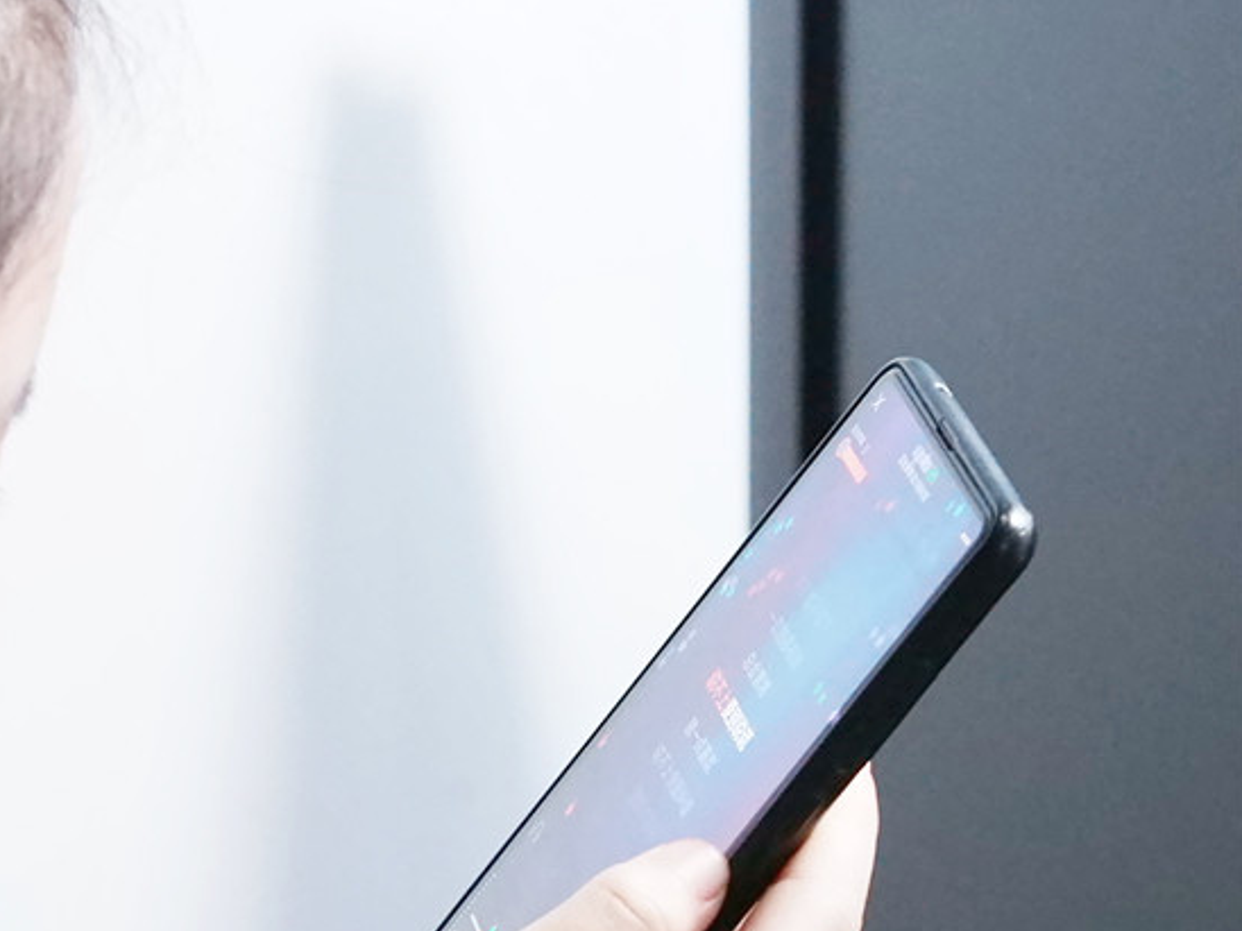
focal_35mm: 201
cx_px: -202
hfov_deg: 9.7
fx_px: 7212
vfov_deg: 7.3
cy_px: 1047
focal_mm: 43
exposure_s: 1/60
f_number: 3.5
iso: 3200
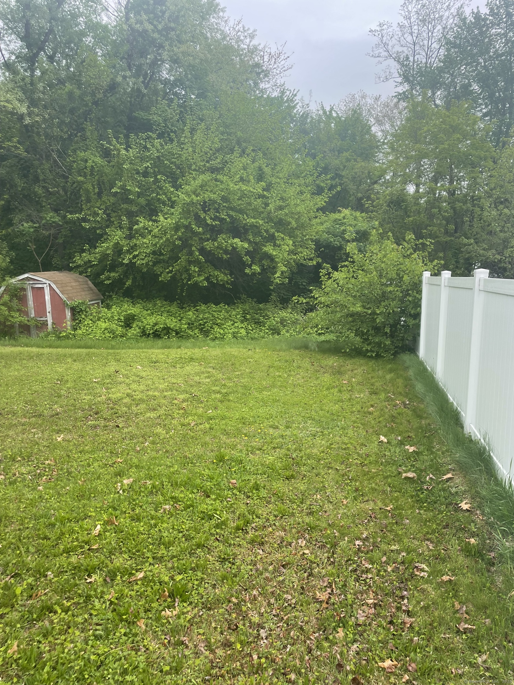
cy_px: 342
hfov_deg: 53.1
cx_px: 257
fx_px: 515
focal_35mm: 26
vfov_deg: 67.3
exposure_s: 1/629
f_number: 1.6
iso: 32
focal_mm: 4.2
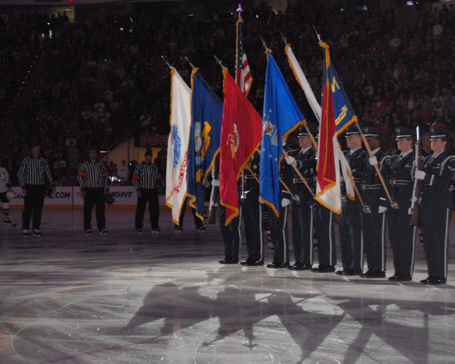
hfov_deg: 20.5
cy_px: 182
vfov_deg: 16.4
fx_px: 1260
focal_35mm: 94
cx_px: 264
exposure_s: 1/60
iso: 1600
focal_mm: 55
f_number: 5.6
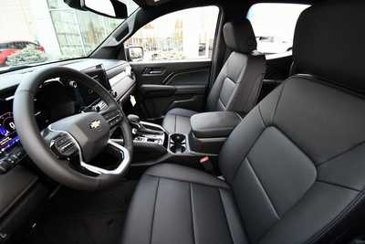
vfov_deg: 77.4
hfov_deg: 100.4
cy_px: 122
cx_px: 182
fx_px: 152
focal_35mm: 15
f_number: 4.5
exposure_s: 1/125
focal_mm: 10
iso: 1000
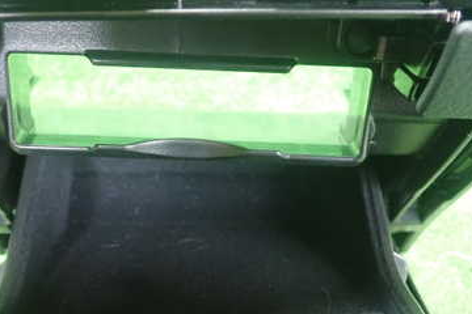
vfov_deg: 25.5
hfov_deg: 38.1
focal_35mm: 52
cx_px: 201
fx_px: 682
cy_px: 253
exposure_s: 1/40
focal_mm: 5.5
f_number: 2.3
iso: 800
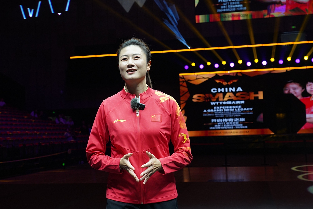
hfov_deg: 38.2
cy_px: 104
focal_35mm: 52
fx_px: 452
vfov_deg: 26.0
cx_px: 156
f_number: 6.3
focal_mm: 52
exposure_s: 1/400
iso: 2500
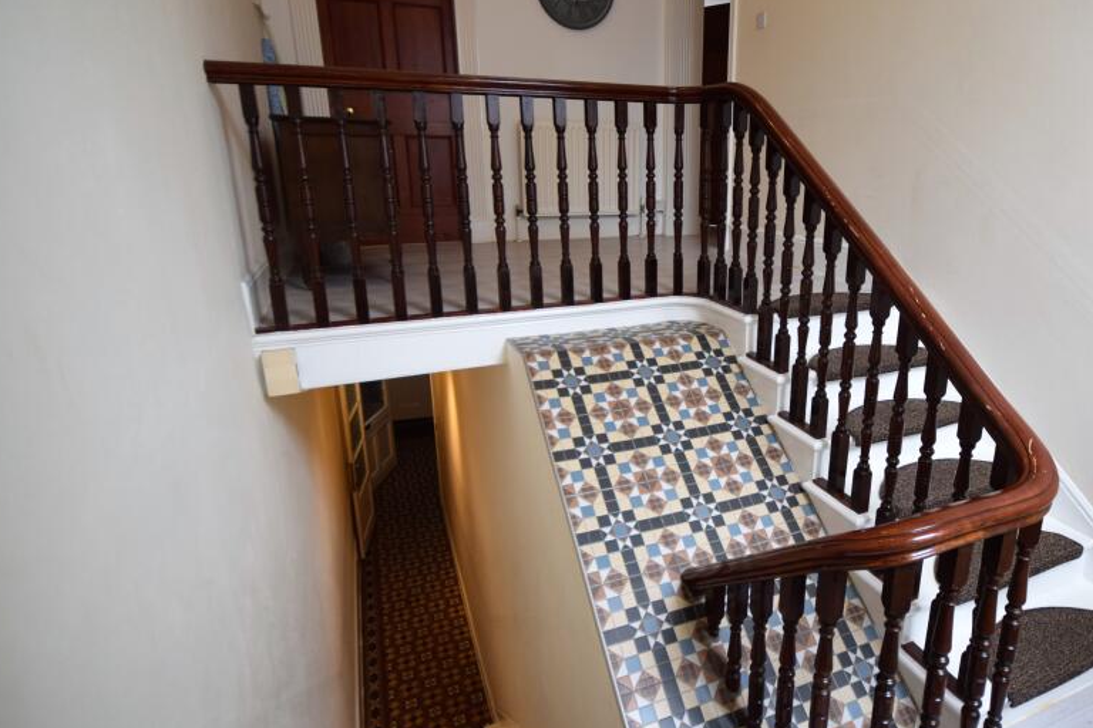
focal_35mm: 20
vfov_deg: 61.9
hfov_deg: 82.8
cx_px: 662
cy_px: 342
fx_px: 607
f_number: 4
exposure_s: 1/60
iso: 500
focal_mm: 10
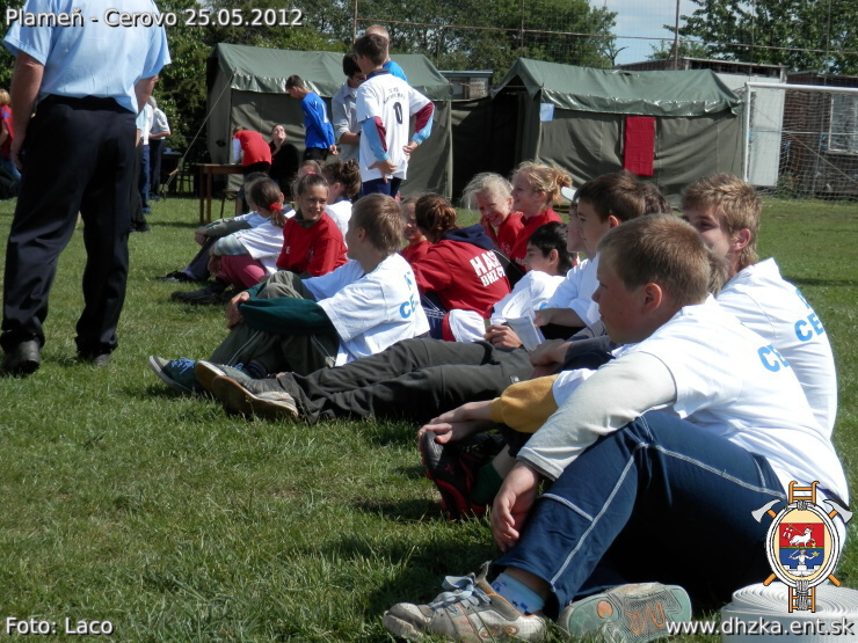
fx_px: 1636
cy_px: 322
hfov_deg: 29.4
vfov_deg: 22.3
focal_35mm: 66
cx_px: 429
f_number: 4.4
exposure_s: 1/640
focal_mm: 11.9
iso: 80
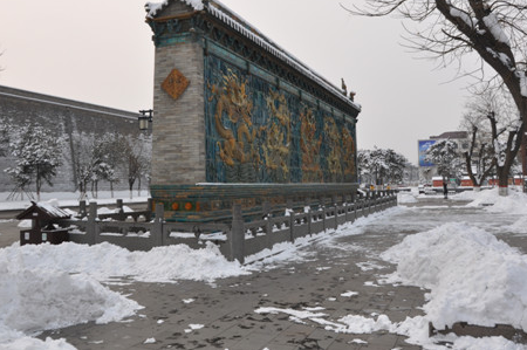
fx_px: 483
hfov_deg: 57.3
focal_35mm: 33
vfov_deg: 39.7
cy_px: 140
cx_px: 254
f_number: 11
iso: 200
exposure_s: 1/200
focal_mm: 18
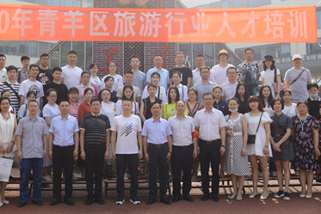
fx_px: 401
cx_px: 127
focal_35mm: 45
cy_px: 65
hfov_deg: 43.4
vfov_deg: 29.6
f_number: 9
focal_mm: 28
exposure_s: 1/320
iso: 500
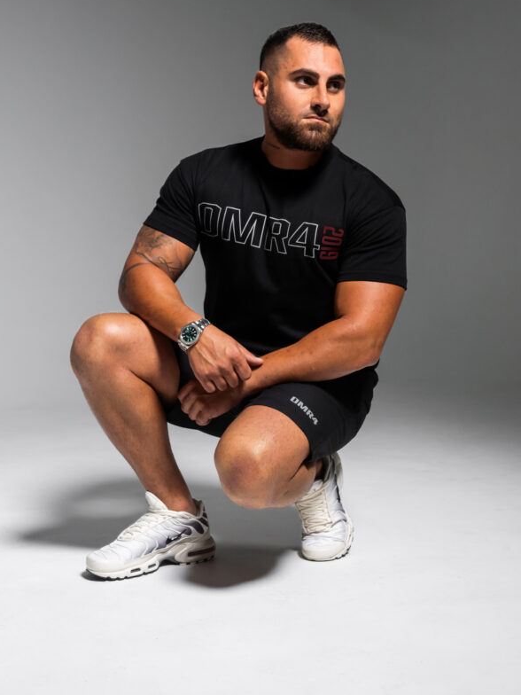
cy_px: 315
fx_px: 1064
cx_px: 262
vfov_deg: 36.1
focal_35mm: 53
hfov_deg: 27.5
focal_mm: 48
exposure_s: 1/200
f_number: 6.3
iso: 640
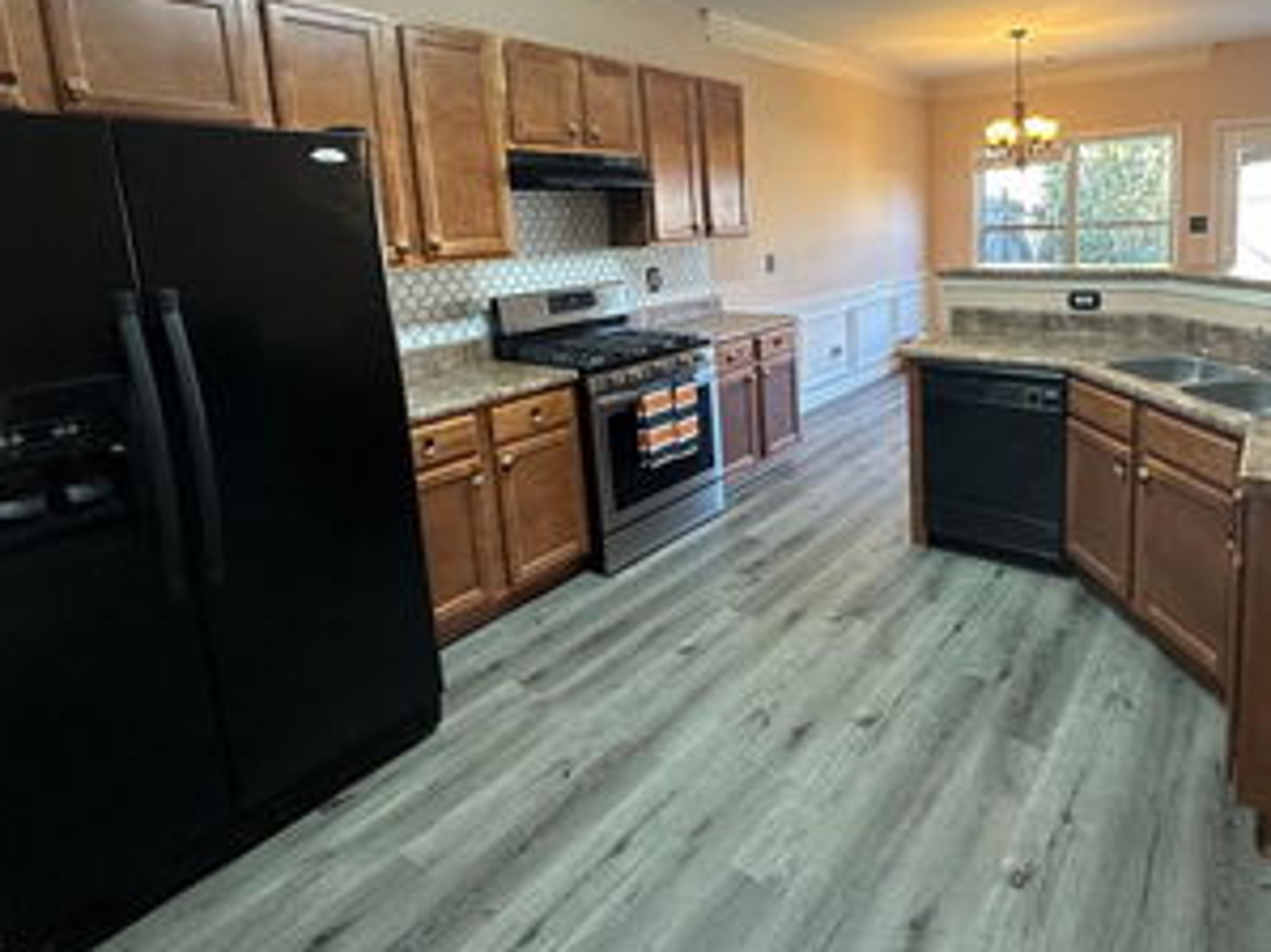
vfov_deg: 64.2
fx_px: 734
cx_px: 831
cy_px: 314
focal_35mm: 20
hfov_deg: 79.5
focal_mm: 2.22
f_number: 2.2
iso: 160
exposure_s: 1/60
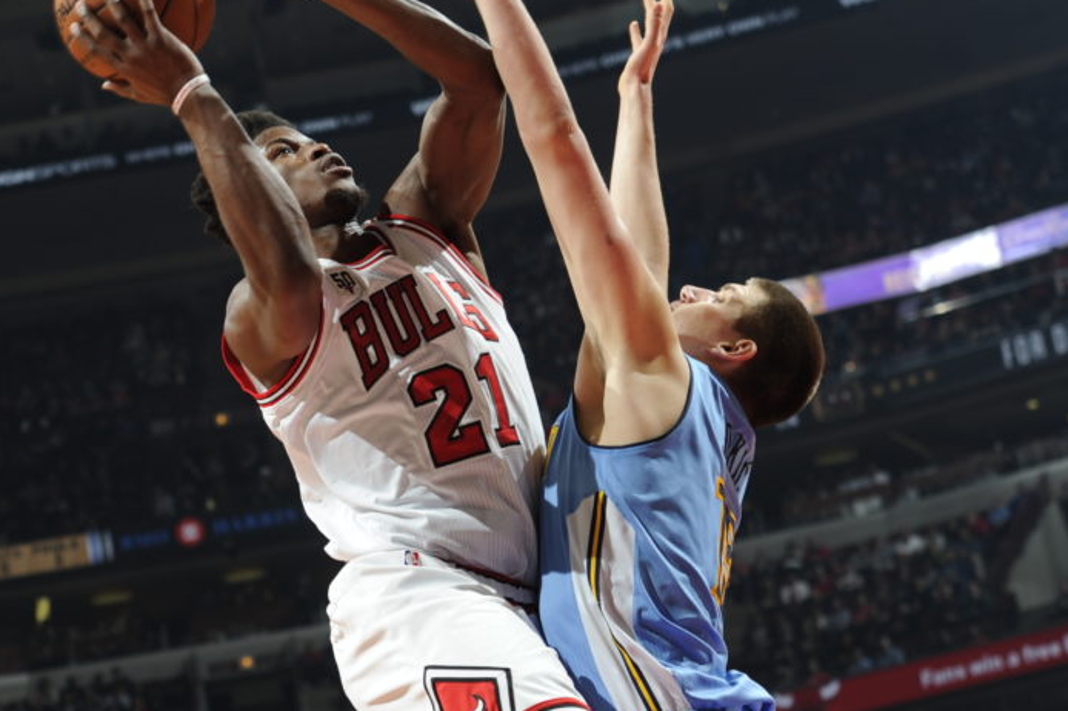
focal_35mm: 118
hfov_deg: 17.3
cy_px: 430
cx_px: 328
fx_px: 3499
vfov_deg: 11.6
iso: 250
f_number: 5
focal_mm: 70
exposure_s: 1/320
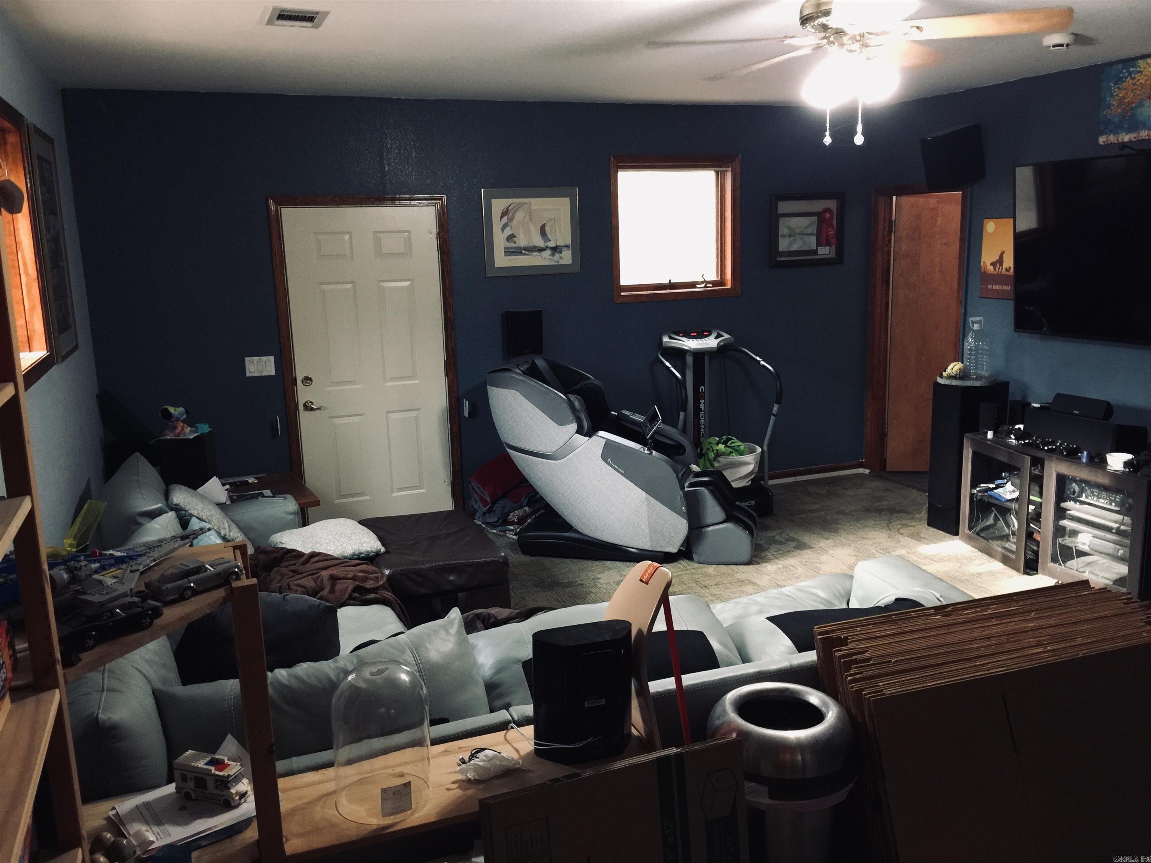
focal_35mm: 29
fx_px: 964
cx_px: 576
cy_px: 432
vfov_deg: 48.2
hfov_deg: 61.7
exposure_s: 1/10
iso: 100
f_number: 2.2
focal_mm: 4.15
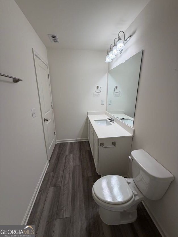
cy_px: 118
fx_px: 96
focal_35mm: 14
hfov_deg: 85.7
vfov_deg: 102.1
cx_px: 89
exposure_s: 1/120
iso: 100
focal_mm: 2.22
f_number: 2.2
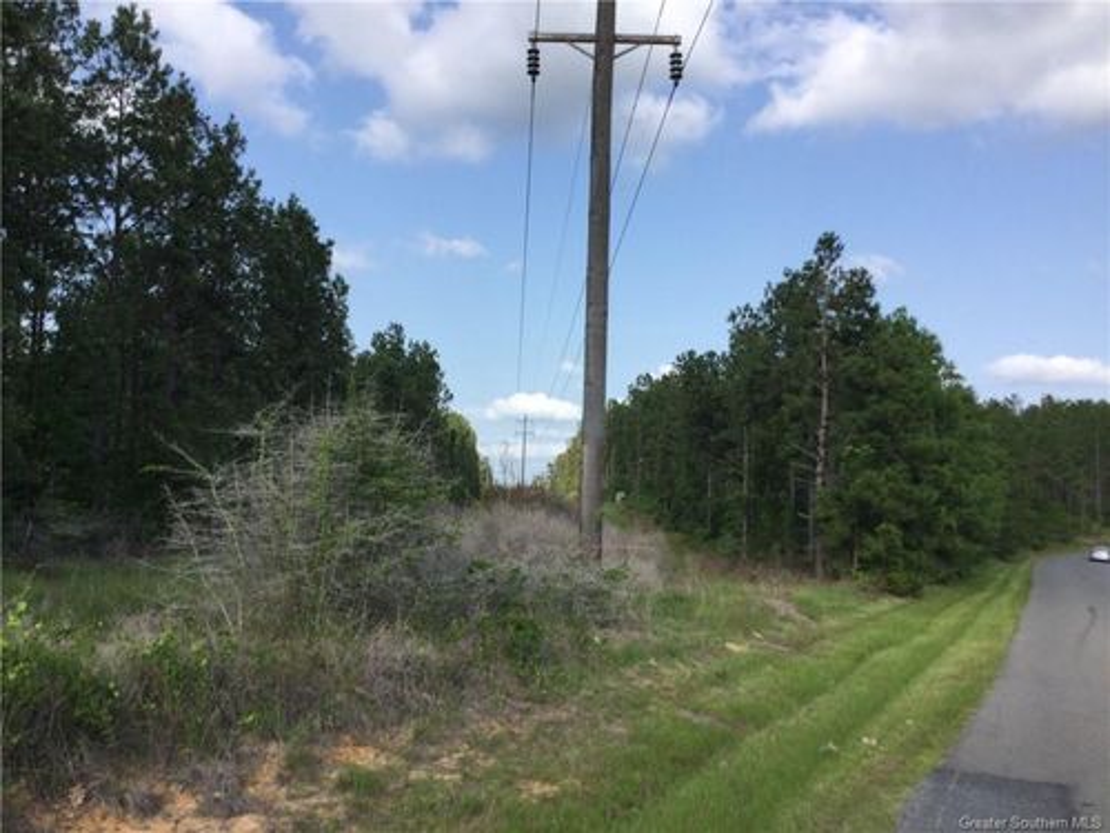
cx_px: 555
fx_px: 994
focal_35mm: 31
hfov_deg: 58.4
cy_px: 416
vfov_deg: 45.4
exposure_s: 1/762
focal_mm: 3.3
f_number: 2.4
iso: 25
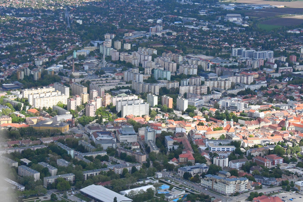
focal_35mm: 87
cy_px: 101
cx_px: 152
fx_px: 733
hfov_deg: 23.4
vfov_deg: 15.7
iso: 5000
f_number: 14
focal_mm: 58
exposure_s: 1/3200
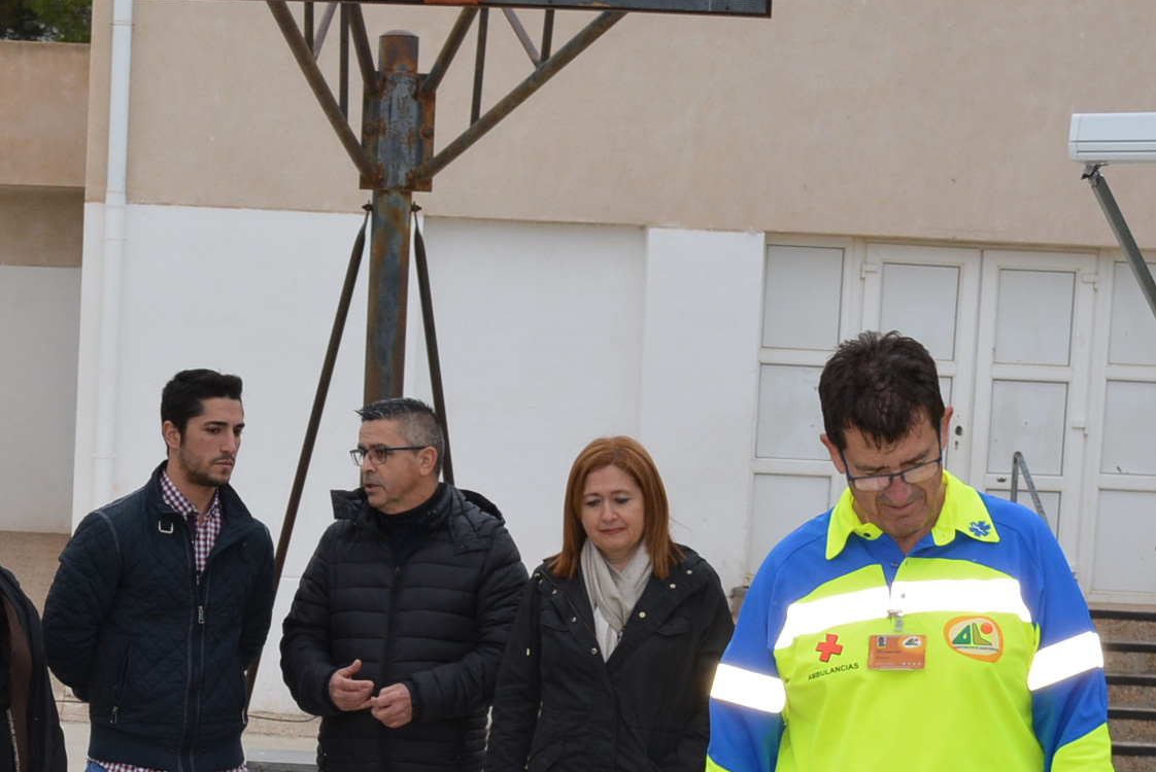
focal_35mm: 112
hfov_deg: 18.0
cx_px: 140
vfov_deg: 12.0
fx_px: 3599
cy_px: 945
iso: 400
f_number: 8
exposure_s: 1/200
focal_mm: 28
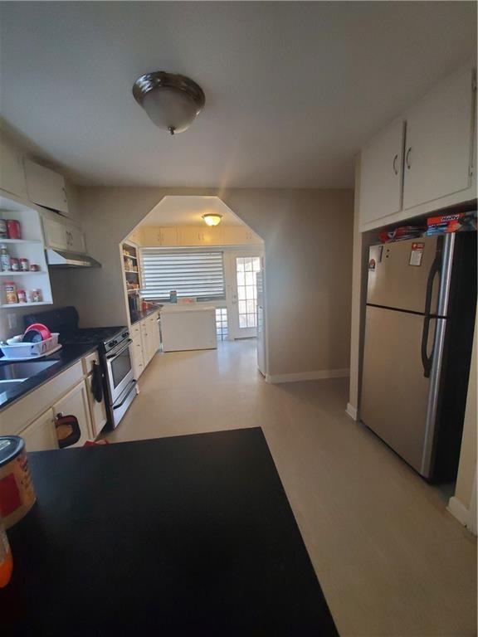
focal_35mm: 13
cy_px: 318
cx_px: 239
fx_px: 239
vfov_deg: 106.2
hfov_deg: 89.9
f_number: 2.2
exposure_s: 1/30
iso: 400
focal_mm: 1.8
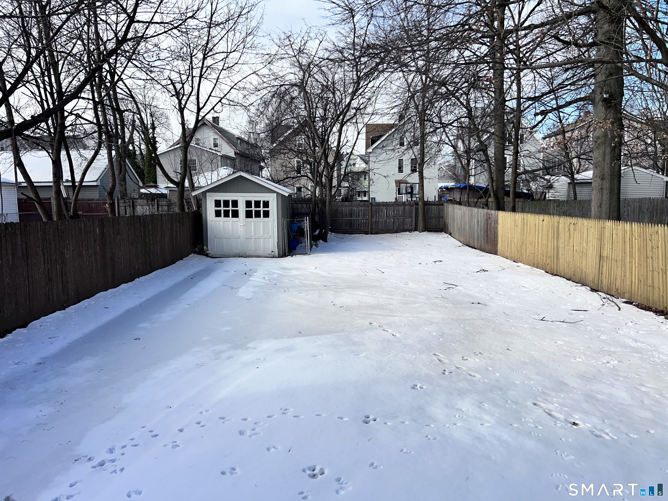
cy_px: 250
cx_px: 334
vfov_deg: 53.1
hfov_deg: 67.3
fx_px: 502
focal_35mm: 26
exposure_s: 1/3257
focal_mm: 5.7
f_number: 1.5
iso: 64
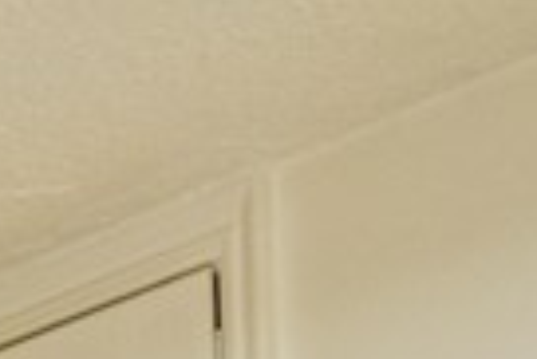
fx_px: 3225
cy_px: 1235
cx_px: -1204
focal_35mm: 216
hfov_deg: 7.9
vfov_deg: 5.8
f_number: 4
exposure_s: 1/60
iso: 400
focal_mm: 18
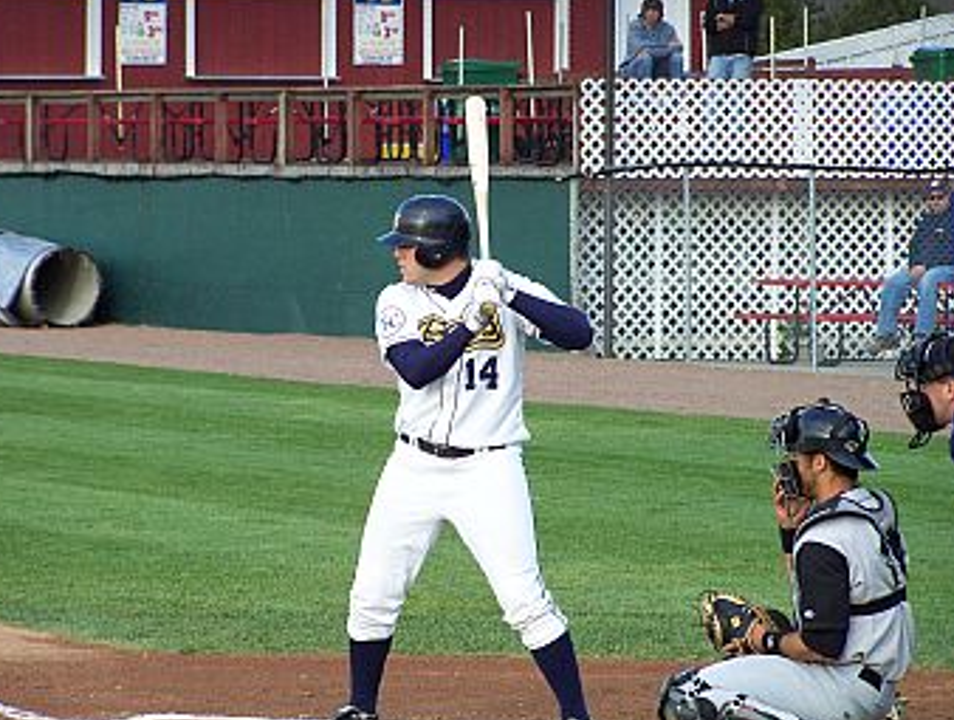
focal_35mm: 247
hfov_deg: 8.0
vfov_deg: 6.0
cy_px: 391
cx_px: 432
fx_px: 6822
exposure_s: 1/500
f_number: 3.2
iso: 160
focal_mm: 34.6
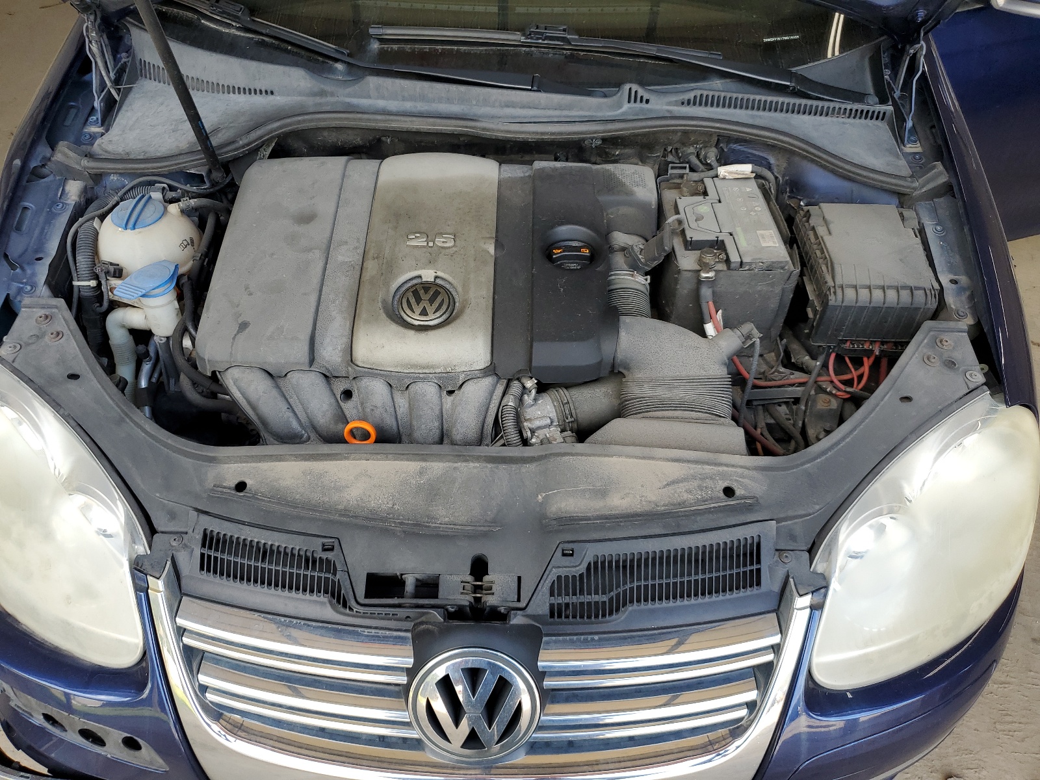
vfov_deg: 53.1
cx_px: 520
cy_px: 390
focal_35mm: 26
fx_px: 781
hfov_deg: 67.3
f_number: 1.5
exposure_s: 1/250
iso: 50
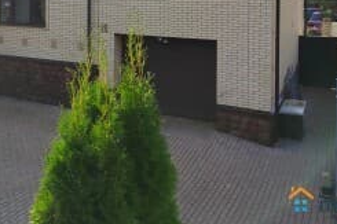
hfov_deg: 43.7
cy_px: -4
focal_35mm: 44
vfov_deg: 28.4
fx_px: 412
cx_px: 106
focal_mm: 5.52
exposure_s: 1/2000
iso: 172
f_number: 1.9
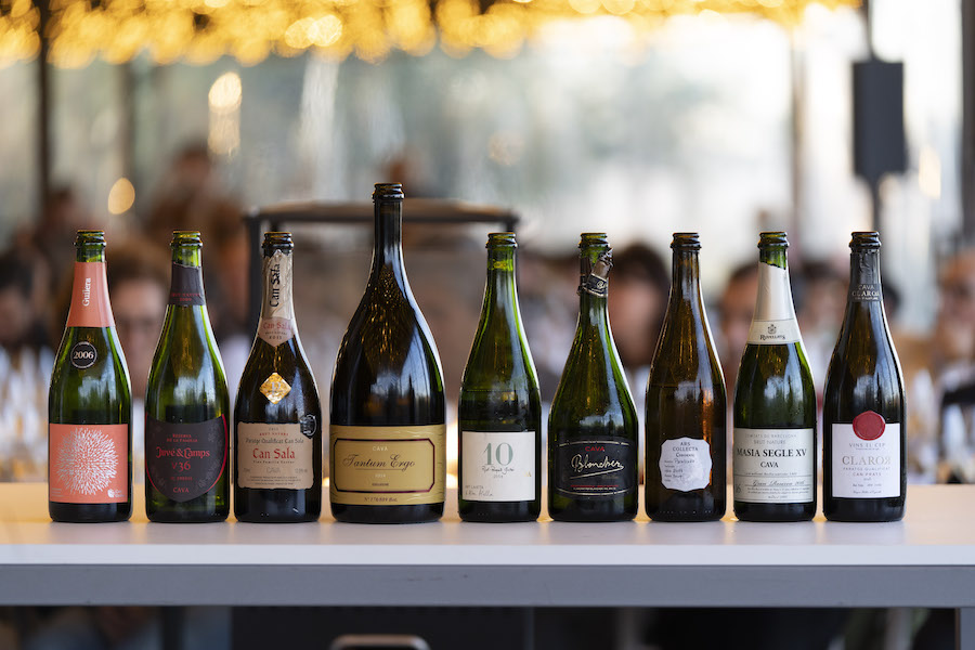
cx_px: 488
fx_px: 3385
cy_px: 325
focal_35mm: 125
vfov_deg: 11.0
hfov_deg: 16.4
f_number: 2.8
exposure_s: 1/250
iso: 800
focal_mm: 125
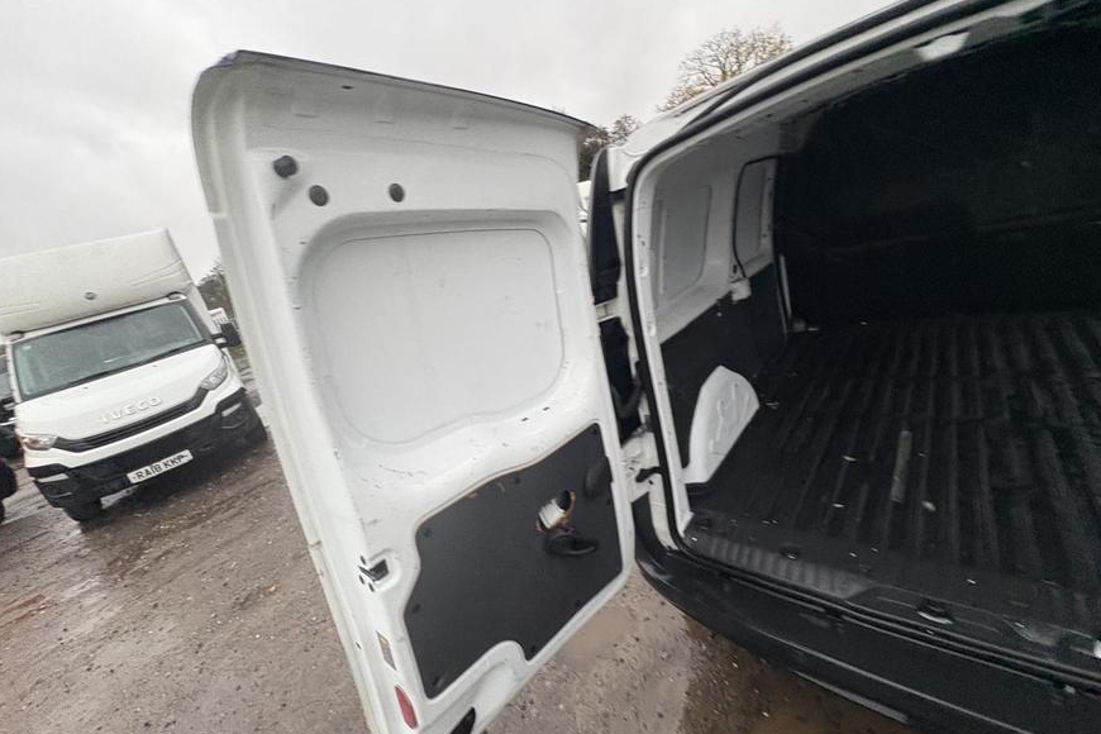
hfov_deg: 100.4
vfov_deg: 77.3
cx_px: 535
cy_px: 357
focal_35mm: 15
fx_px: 459
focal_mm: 2.22
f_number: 2.2
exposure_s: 1/60
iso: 320
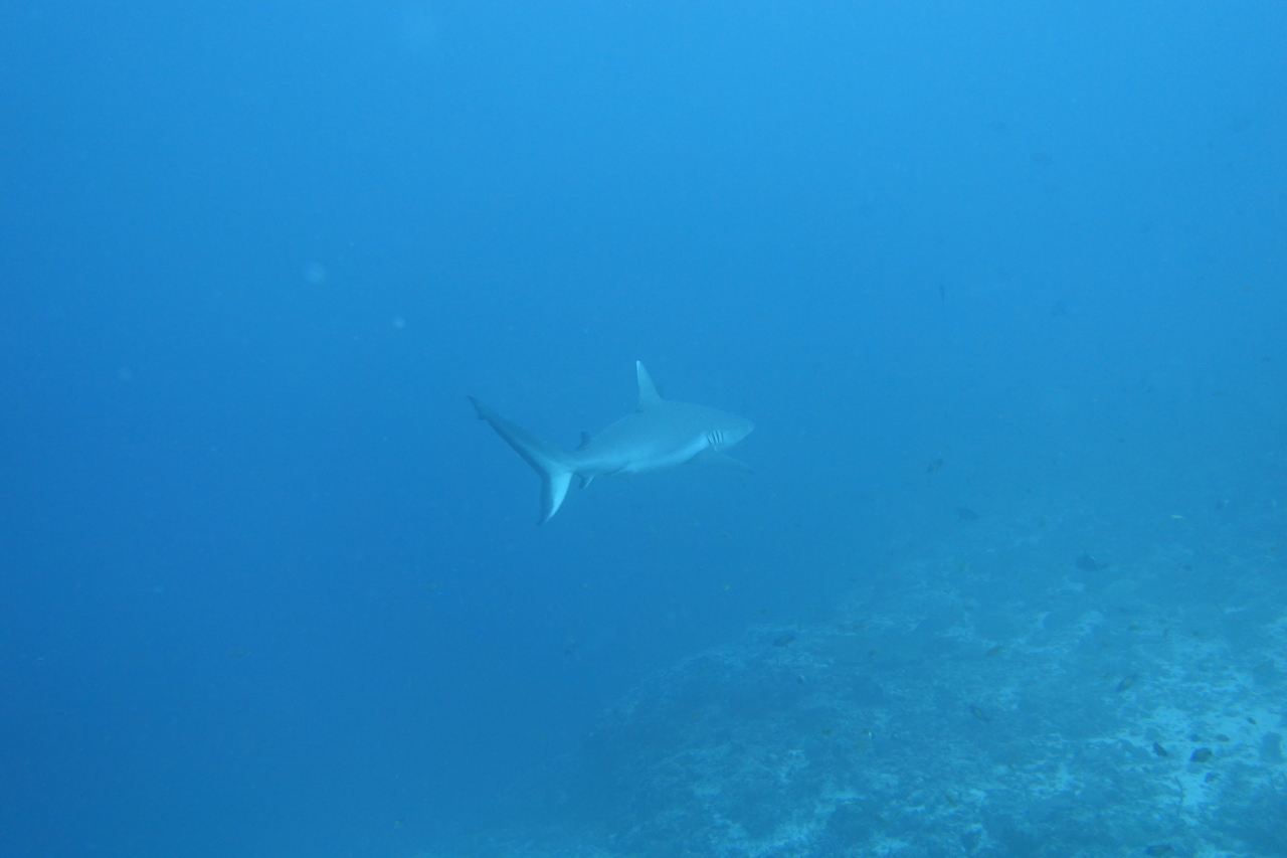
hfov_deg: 43.6
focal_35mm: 45
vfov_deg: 29.9
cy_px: 429
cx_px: 644
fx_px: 1608
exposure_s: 1/50
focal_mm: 16.62
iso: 200
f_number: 2.8
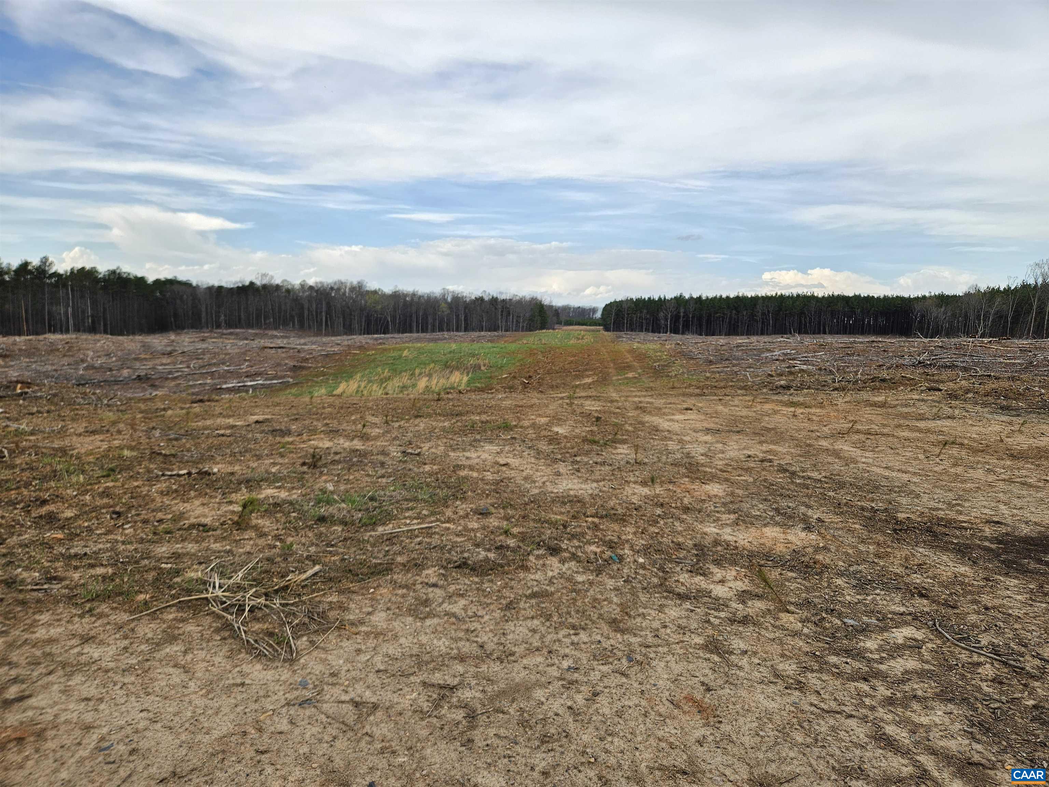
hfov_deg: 73.9
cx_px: 524
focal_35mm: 23
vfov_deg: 58.9
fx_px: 697
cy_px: 394
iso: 25
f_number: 1.8
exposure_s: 1/560
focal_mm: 5.4
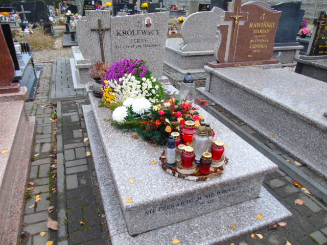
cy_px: 122
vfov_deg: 54.9
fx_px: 236
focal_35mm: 25
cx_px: 164
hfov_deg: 69.4
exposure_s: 1/40
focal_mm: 4.4
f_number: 3.4
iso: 80
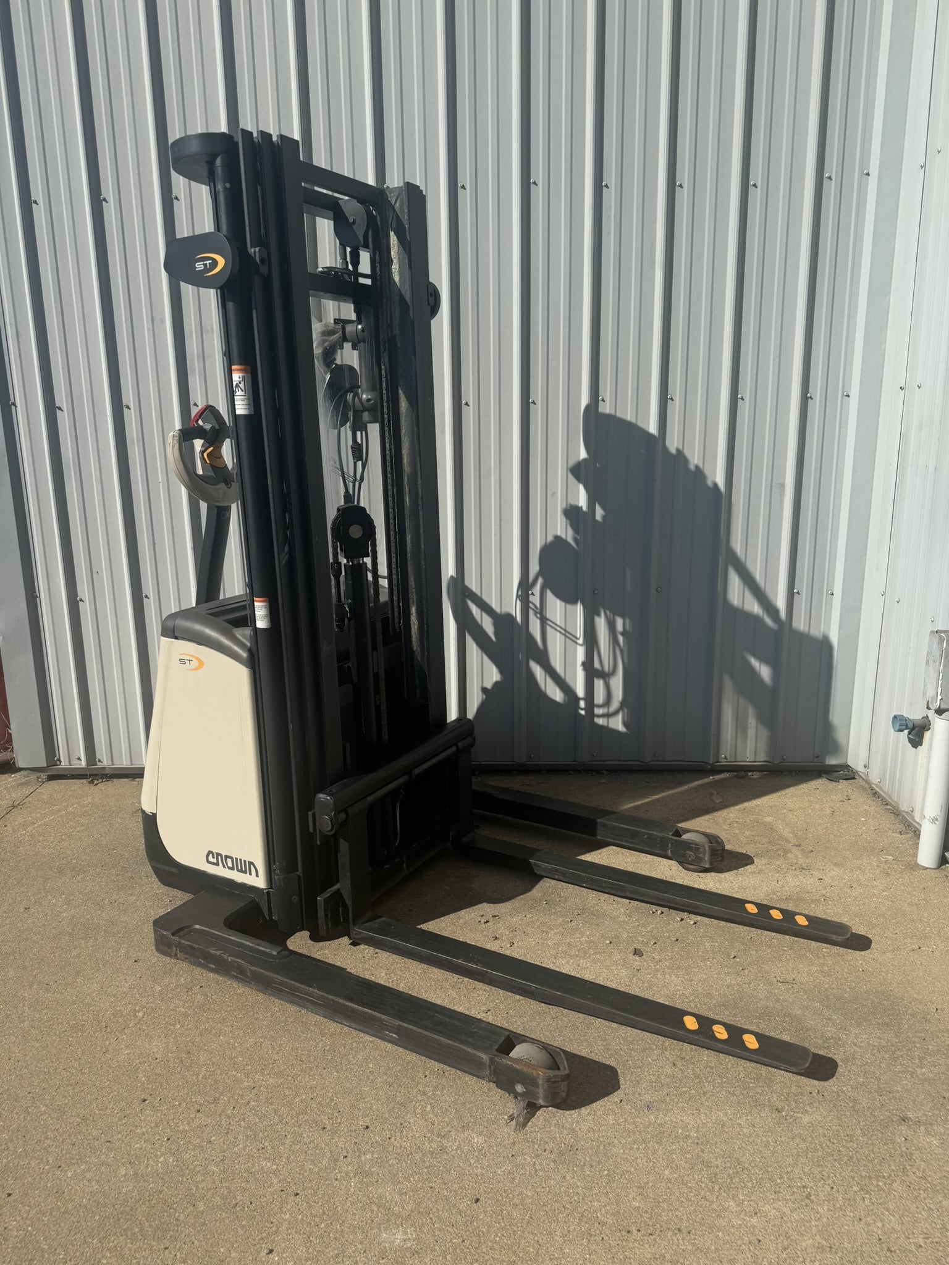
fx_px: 877
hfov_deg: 56.8
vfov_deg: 71.6
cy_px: 632
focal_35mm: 24
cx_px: 474
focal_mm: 6.76
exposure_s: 1/6410
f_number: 1.78
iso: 80
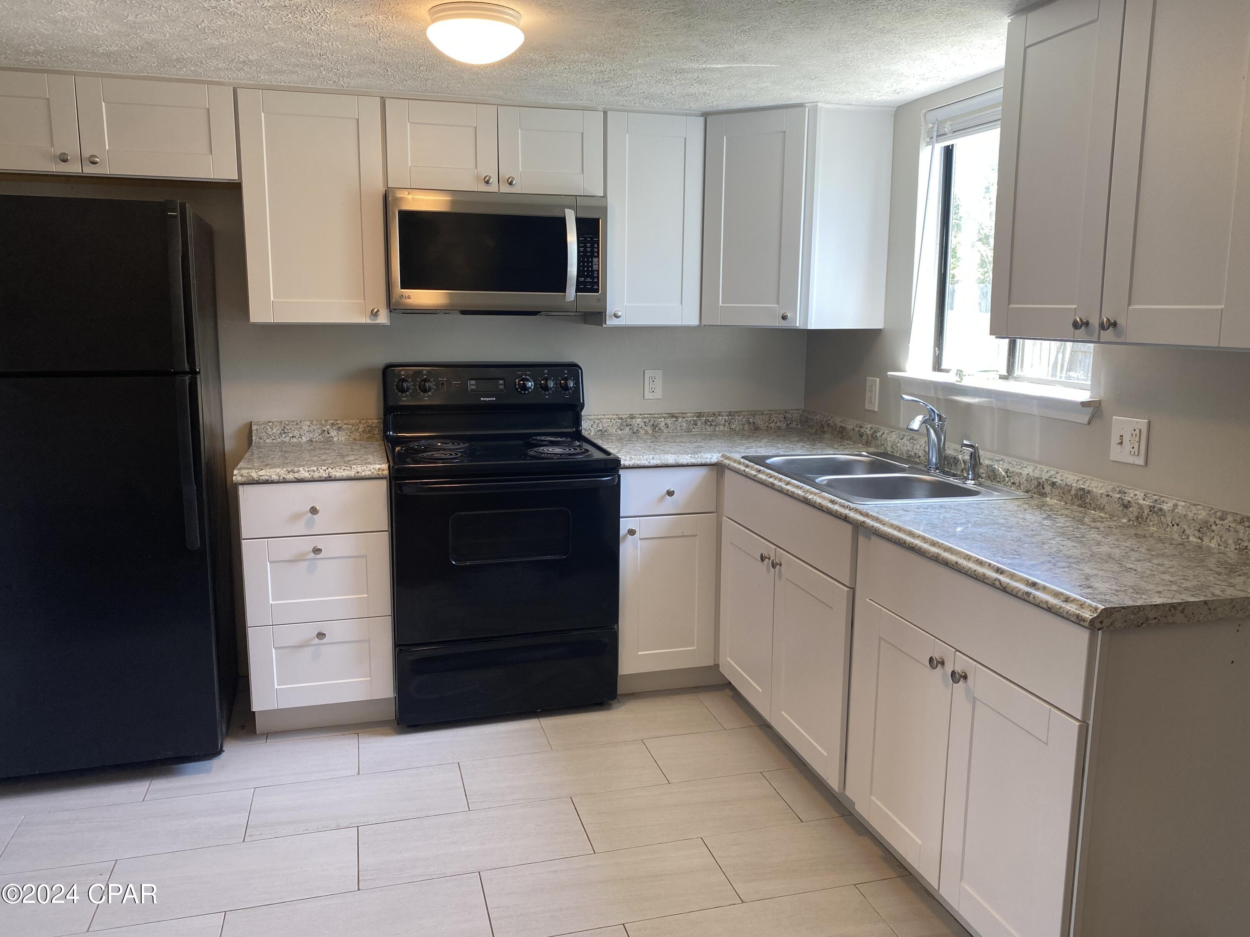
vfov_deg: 53.1
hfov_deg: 67.3
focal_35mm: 26
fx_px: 939
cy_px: 468
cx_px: 625
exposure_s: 1/120
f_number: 1.8
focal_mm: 4.25
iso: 64
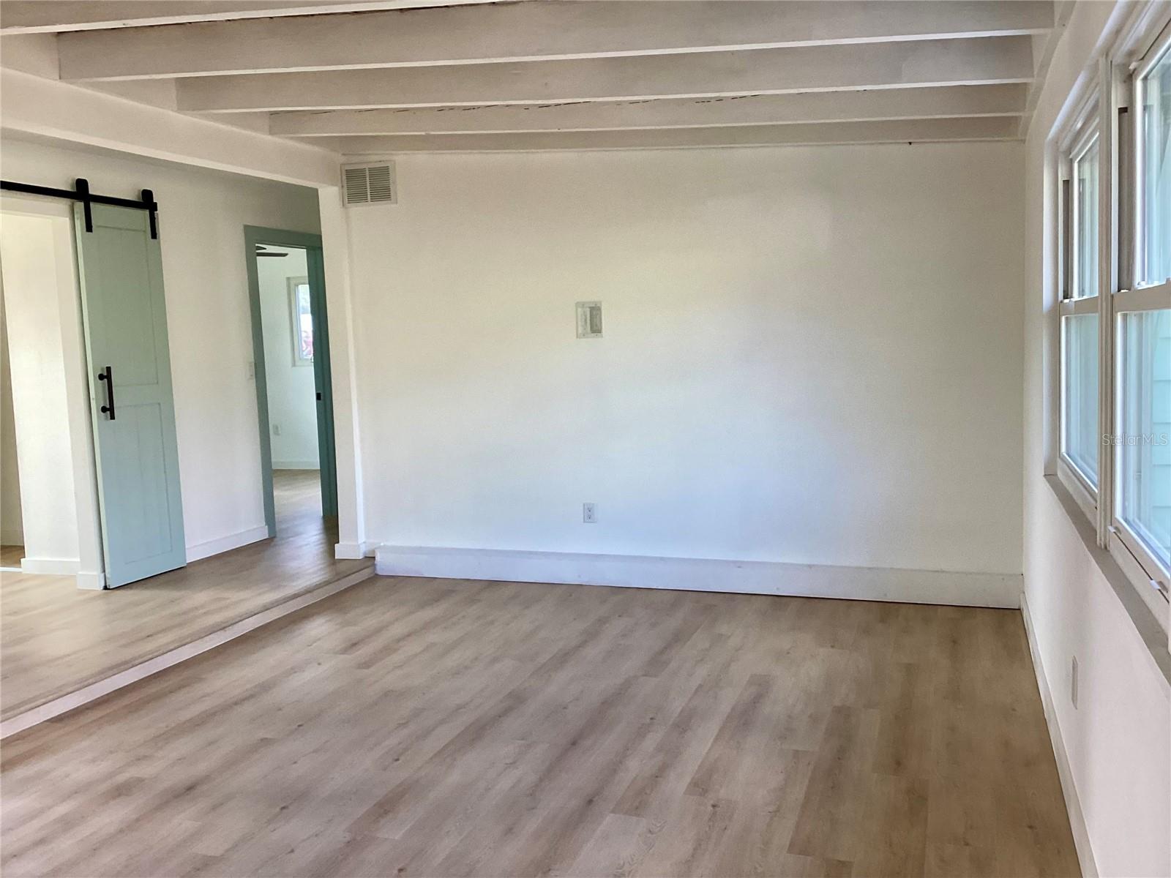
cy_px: 439
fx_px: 1049
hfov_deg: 58.4
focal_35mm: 31
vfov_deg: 45.4
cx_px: 586
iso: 80
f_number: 2.4
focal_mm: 3.3
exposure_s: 1/120
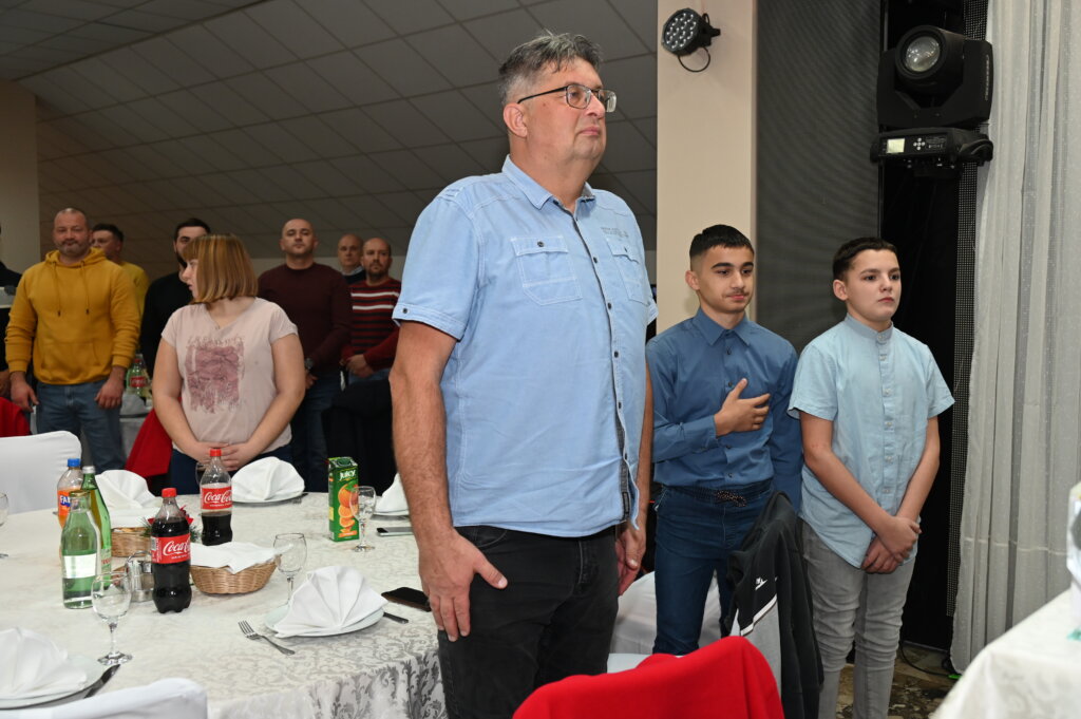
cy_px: 360
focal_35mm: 35
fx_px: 1050
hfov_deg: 54.5
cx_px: 540
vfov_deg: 37.8
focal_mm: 35
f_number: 4.8
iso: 1250
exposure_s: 1/60
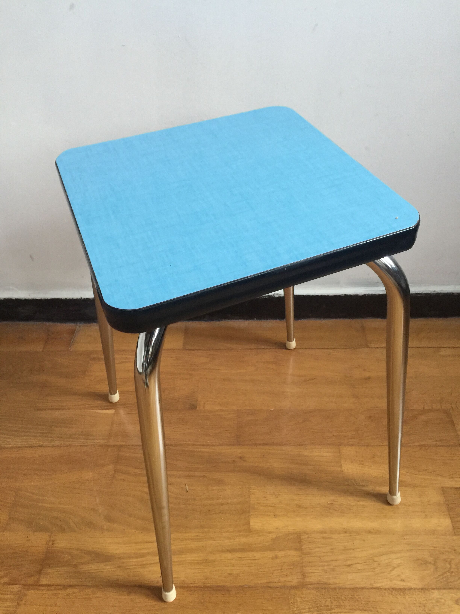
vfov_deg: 61.7
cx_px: 230
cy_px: 307
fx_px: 514
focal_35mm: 29
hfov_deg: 48.2
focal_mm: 4.15
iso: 100
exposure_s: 1/10
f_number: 2.2
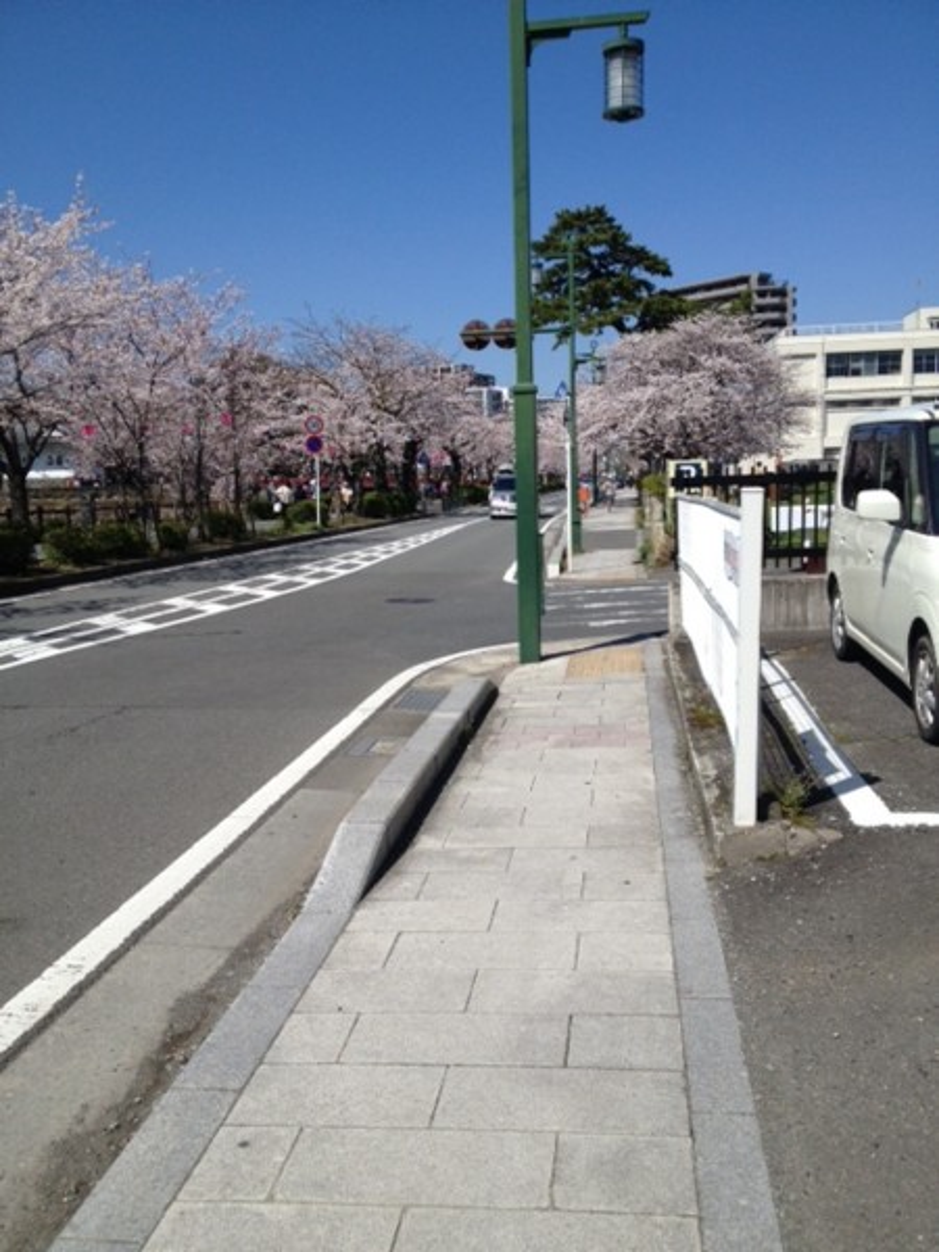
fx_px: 1266
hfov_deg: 40.7
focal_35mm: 35
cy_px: 626
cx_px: 470
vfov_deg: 52.6
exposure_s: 1/2513
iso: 50
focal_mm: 4.28
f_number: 2.4
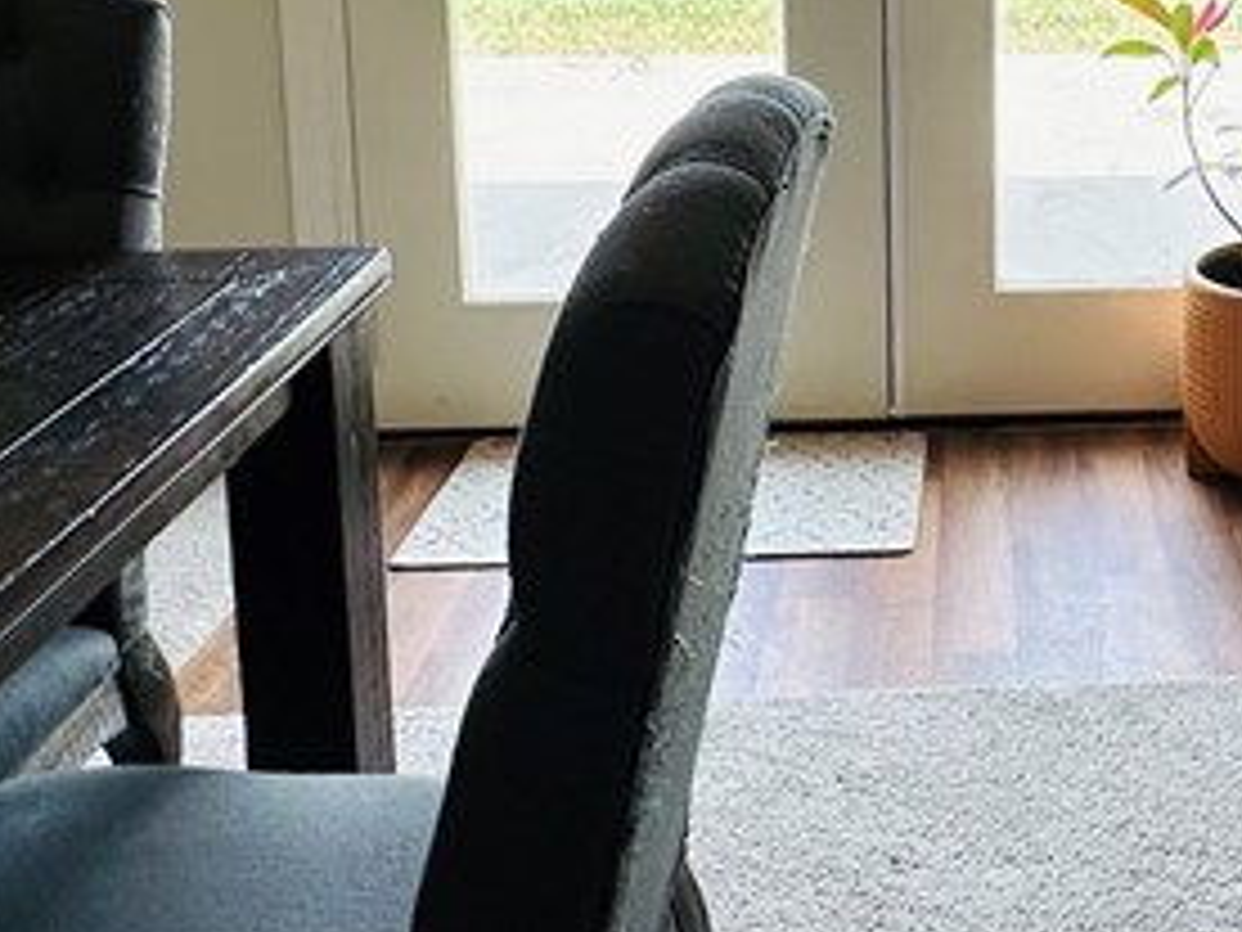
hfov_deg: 34.7
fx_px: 1866
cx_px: 1116
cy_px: -18
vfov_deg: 26.4
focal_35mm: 52
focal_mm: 2.22
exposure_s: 1/173
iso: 40
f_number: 2.2
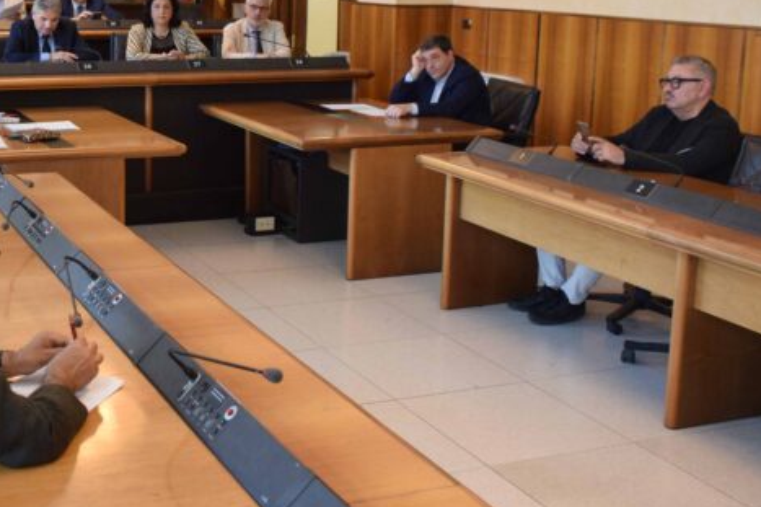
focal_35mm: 53
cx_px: 165
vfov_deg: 25.3
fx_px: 1120
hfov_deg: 36.4
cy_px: 139
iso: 2000
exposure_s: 1/100
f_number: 6.3
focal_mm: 22
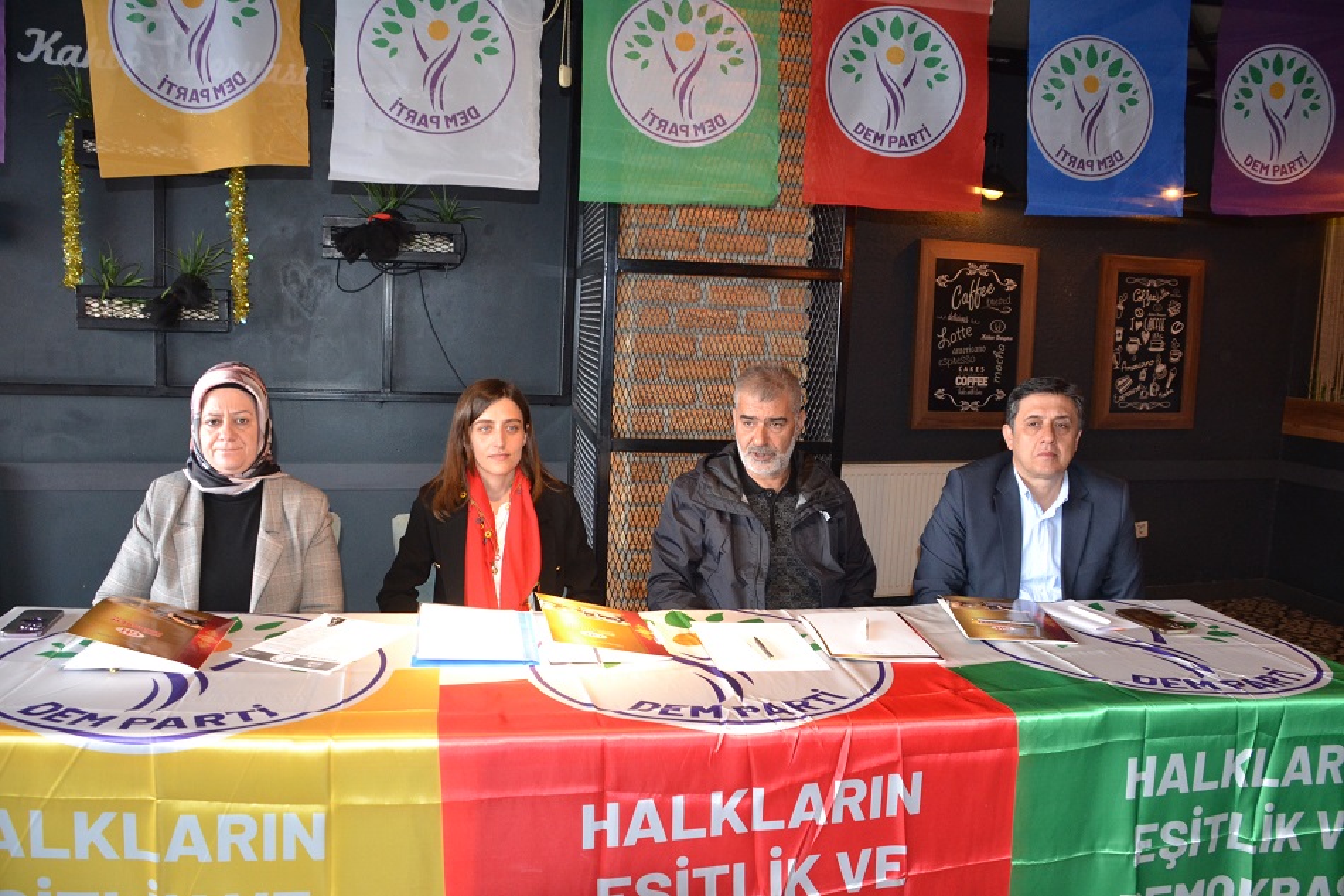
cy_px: 448
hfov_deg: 67.4
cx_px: 672
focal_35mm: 27
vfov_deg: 47.9
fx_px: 1008
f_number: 3.5
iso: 1250
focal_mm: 18
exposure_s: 1/60
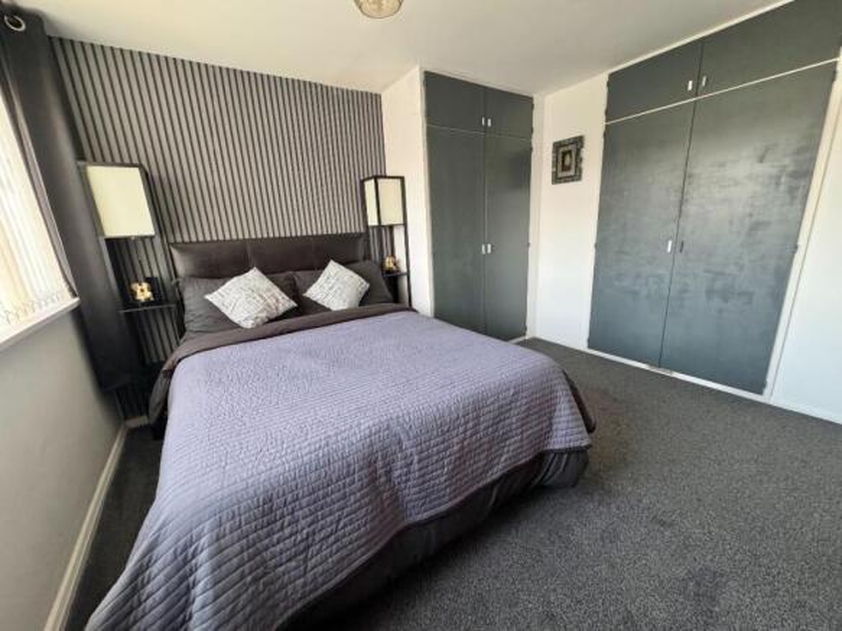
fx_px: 340
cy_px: 316
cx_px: 421
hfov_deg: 102.1
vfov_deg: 85.7
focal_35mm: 14
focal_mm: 2.22
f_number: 2.2
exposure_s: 1/88
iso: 320
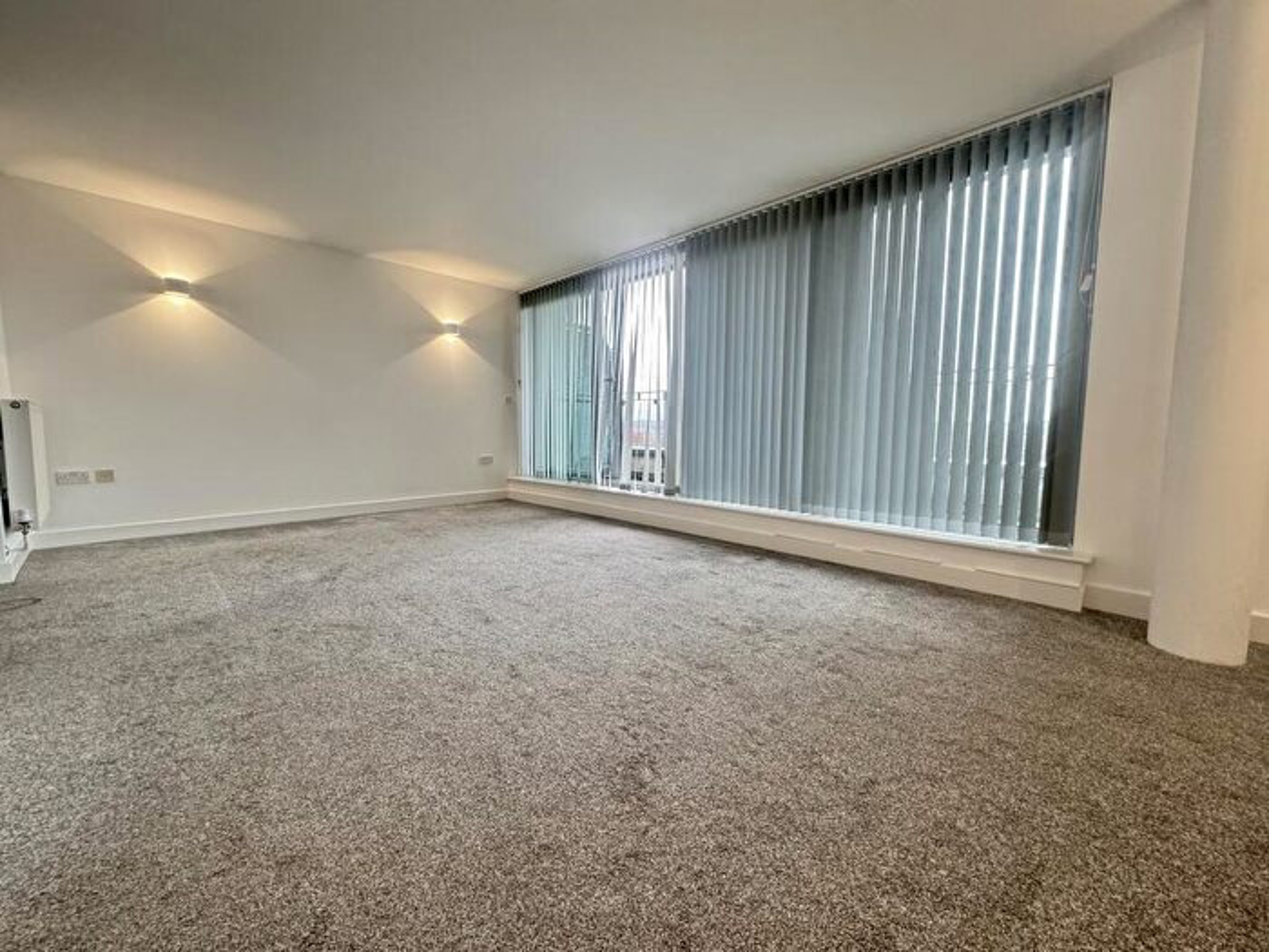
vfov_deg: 85.7
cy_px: 476
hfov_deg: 102.1
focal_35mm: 14
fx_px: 513
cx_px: 634
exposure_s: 1/50
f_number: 2.2
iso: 250
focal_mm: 2.22
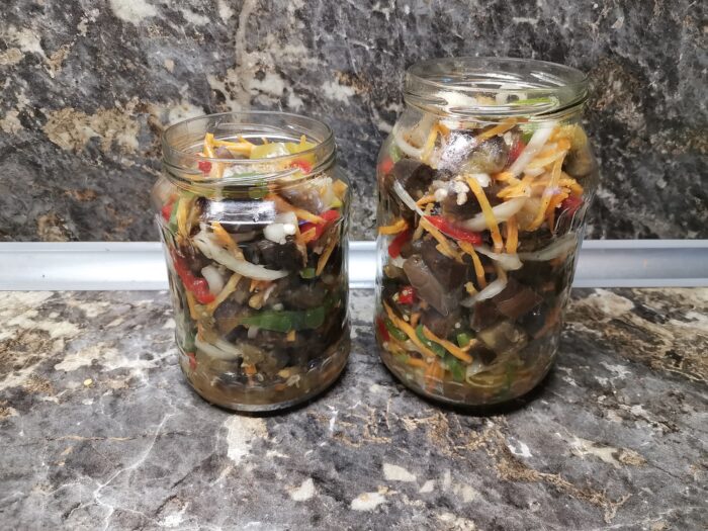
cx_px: 354
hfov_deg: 67.3
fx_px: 532
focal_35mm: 26
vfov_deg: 53.1
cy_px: 266
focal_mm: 4.75
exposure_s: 1/100
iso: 200
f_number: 1.8
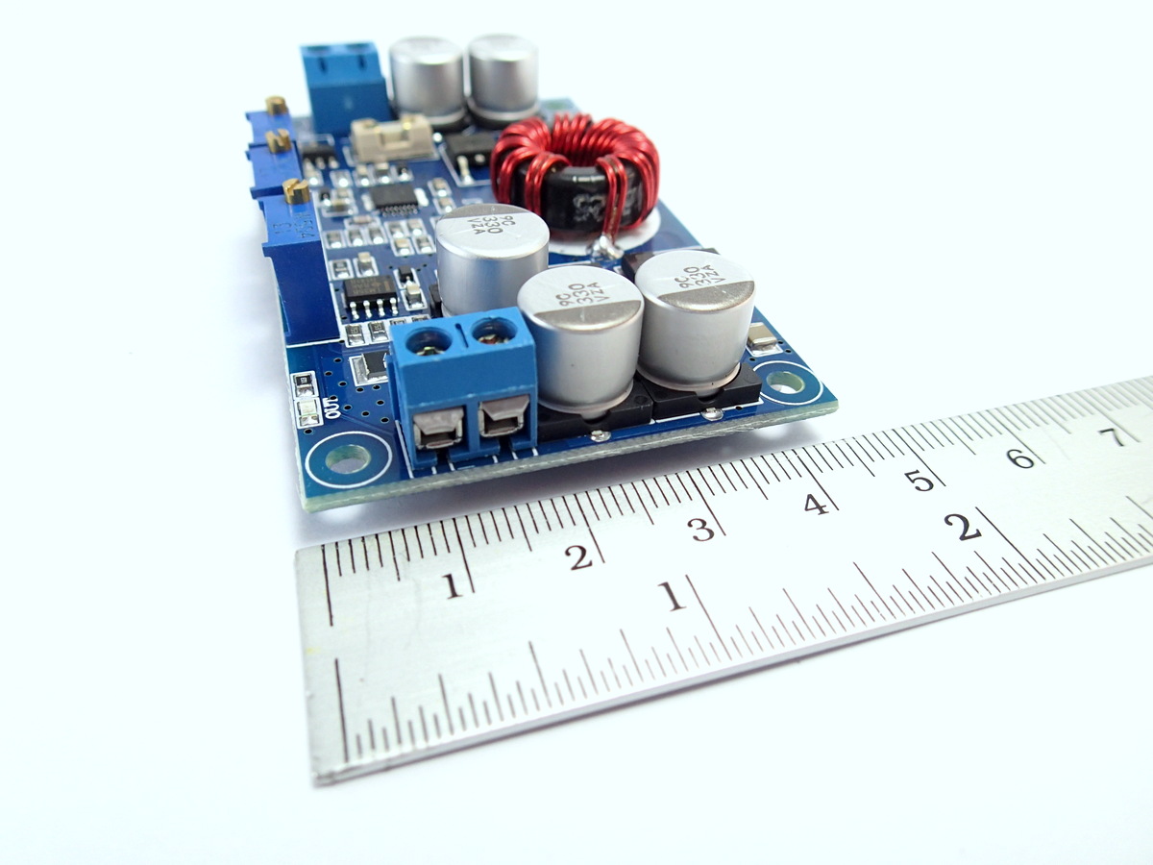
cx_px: 576
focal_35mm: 25
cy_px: 432
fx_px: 833
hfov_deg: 69.4
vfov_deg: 54.9
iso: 200
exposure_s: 1/50
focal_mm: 4.5
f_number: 2.8
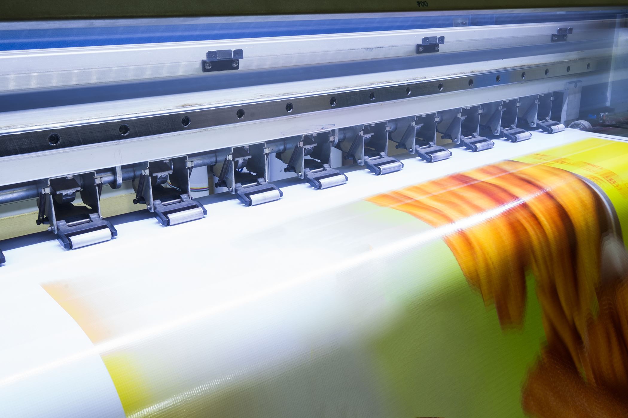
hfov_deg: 53.1
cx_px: 314
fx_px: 628
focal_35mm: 36
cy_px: 209
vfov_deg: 36.9
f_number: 22
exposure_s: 10
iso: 100
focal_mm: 24
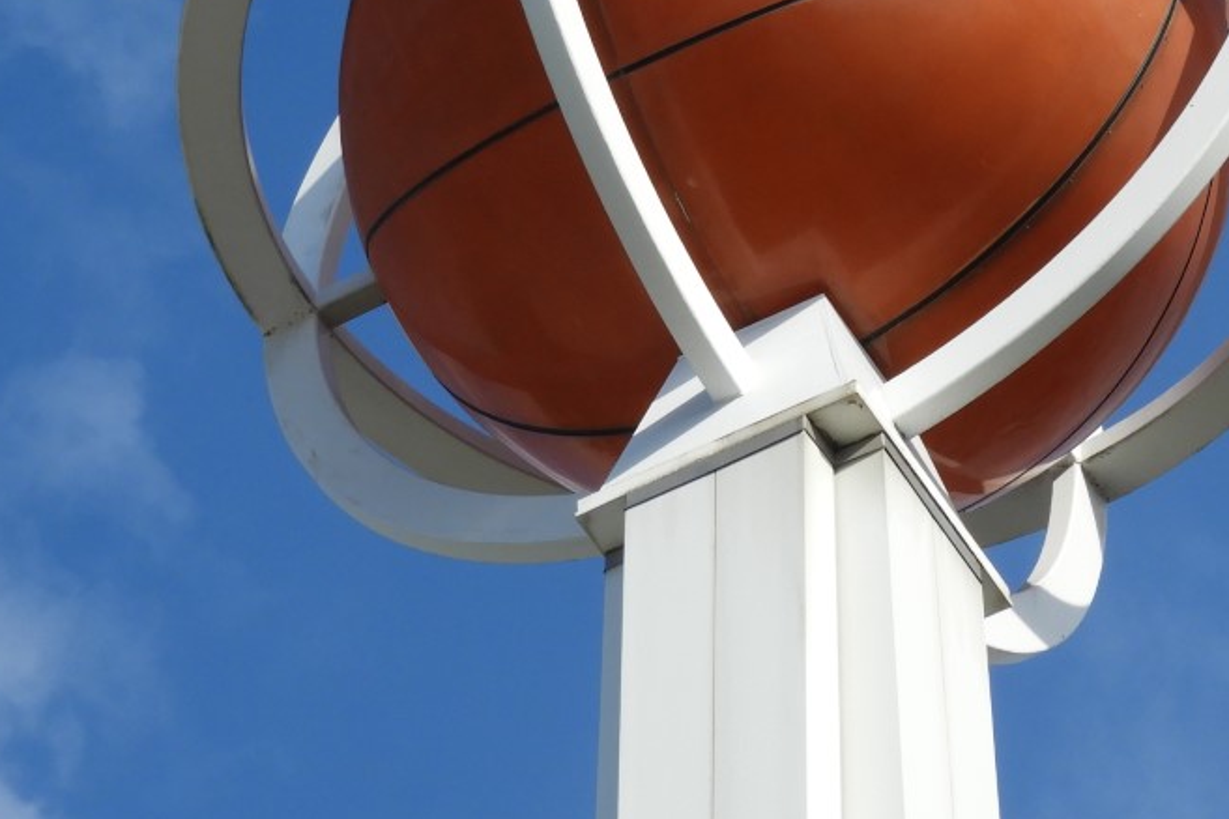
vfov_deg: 4.0
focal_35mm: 342
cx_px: 991
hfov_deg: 6.0
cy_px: 26
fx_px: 11675
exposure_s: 1/640
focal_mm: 26.9
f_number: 5.2
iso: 100
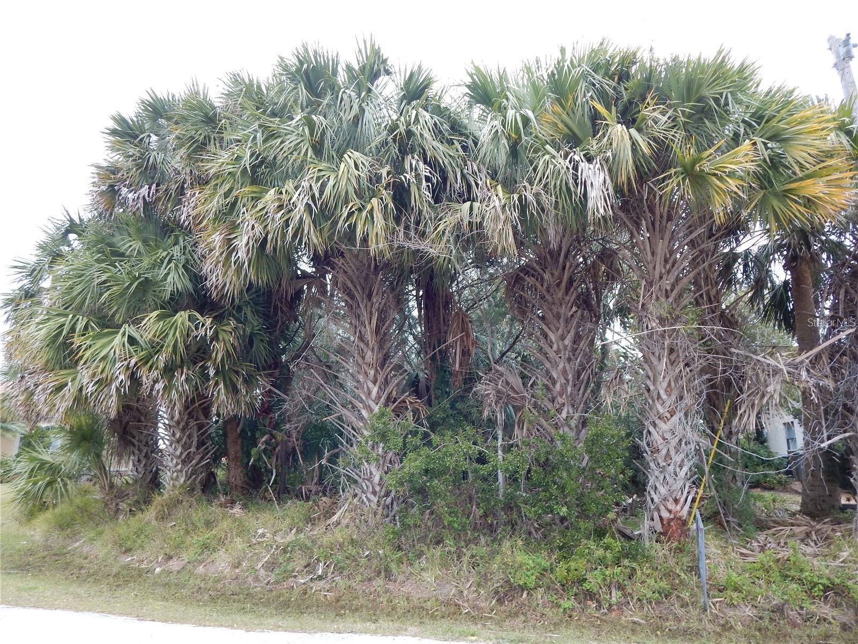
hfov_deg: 76.4
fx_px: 545
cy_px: 322
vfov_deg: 61.1
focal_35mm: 22
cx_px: 429
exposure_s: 1/100
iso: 125
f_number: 3
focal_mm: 4
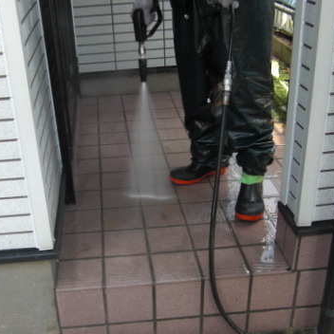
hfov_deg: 37.3
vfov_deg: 37.5
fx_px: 491
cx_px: 126
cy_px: 144
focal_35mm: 45
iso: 50
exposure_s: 1/60
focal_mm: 4.9
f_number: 2.6
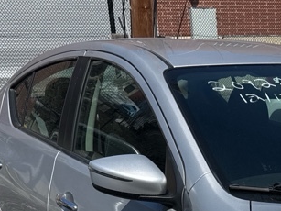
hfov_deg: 22.8
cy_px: 297
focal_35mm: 80
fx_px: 649
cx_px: 319
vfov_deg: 17.0
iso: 80
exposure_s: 1/6410
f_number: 1.78
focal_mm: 6.76
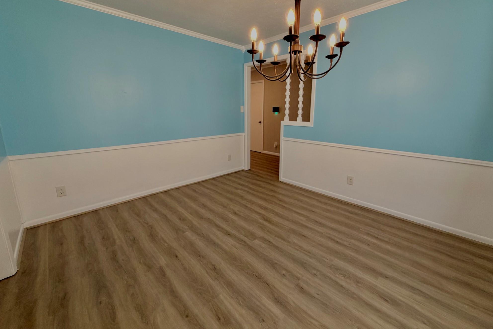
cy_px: 150
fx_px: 205
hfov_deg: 100.4
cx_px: 243
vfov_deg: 77.2
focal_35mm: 15
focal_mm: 2.22
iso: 200
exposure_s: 1/120
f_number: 2.2
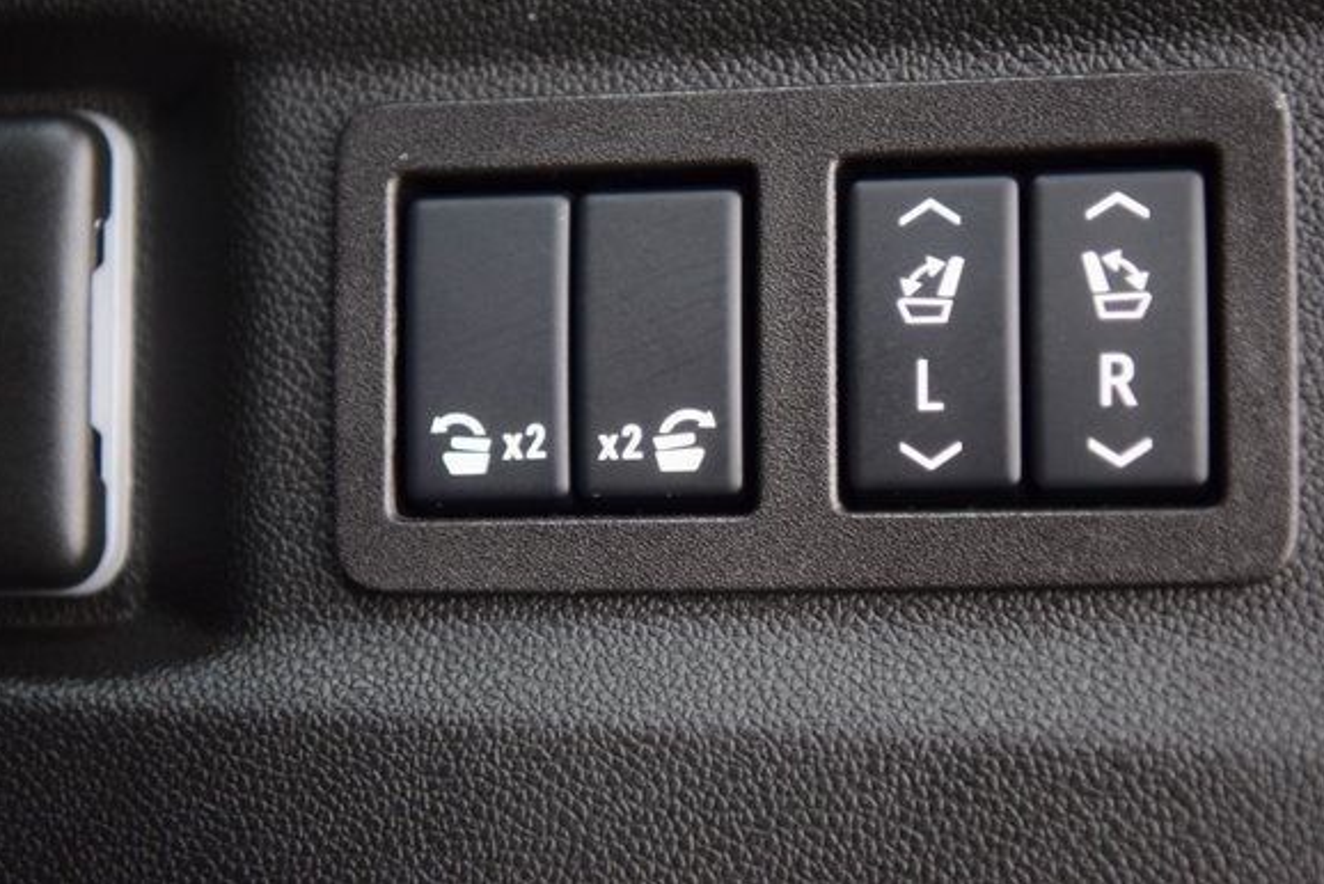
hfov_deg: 21.9
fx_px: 3422
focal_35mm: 93
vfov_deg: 14.7
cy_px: 397
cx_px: 646
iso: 1600
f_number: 2.8
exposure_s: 1/6
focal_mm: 56
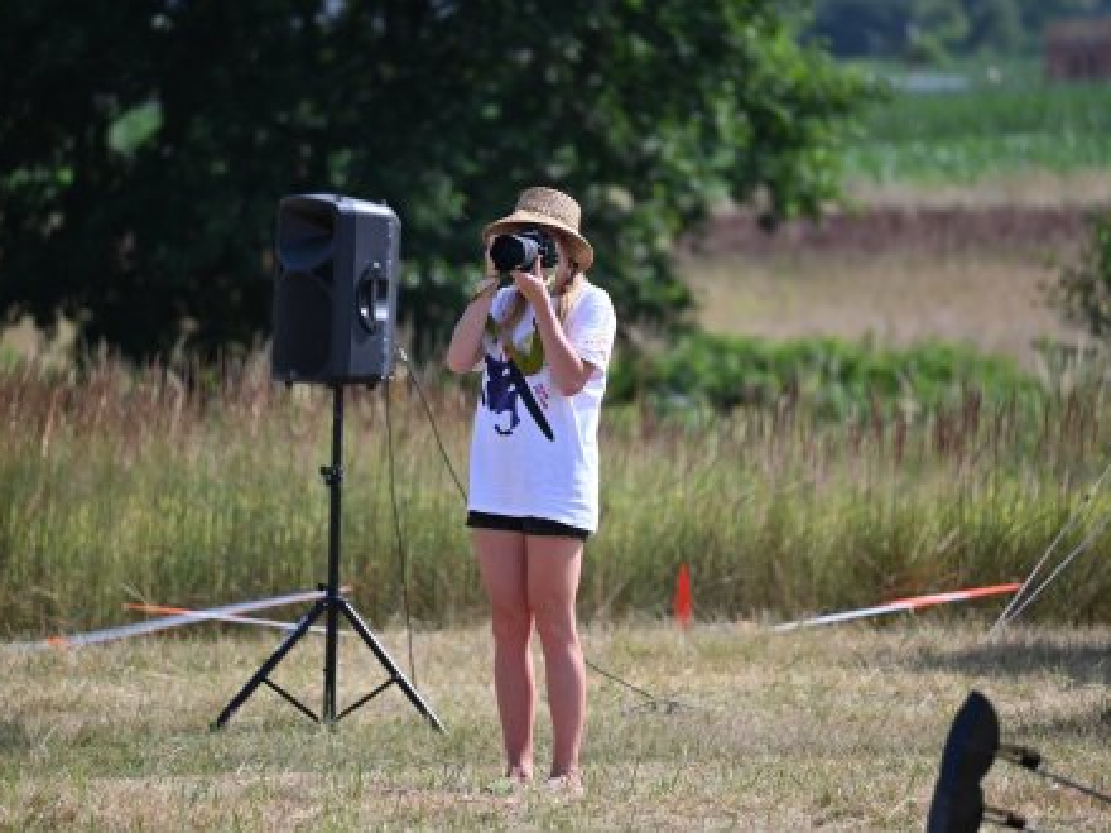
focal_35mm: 435
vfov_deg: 3.4
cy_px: 416
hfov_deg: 4.6
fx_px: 13961
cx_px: 554
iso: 320
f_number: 6.3
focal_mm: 400
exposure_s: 1/1250
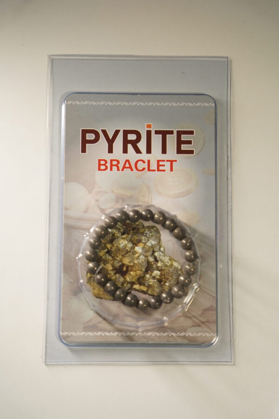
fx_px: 814
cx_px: 140
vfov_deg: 28.8
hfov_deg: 19.5
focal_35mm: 70
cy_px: 210
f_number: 4
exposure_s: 1/200
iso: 400
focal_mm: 70
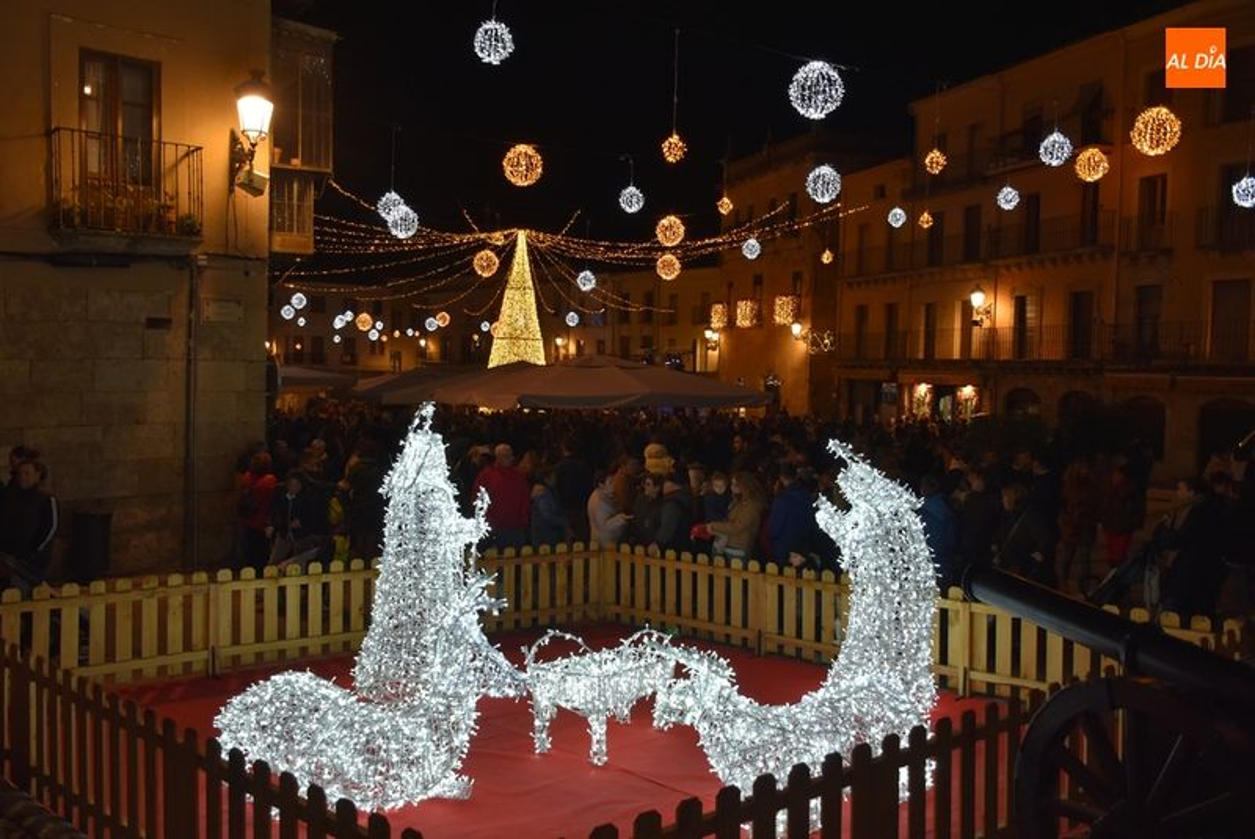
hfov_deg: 57.2
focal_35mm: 33
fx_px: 1151
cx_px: 628
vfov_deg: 40.0
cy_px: 420
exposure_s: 1/80
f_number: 4.5
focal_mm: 22
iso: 400
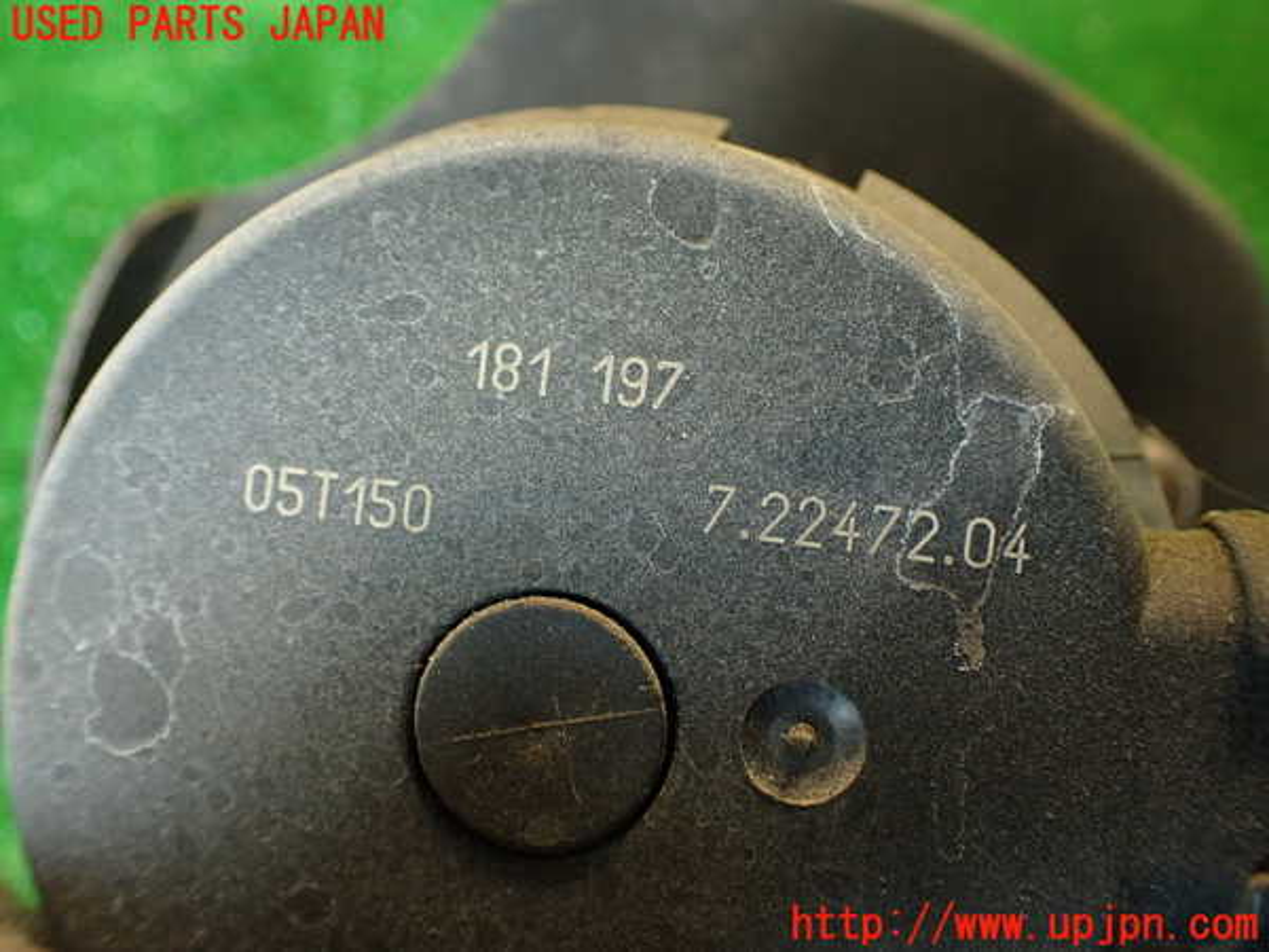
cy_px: 476
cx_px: 634
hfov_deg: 56.8
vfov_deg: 44.2
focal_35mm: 32
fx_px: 1173
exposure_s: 1/30
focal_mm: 5.79
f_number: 2.4
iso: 400
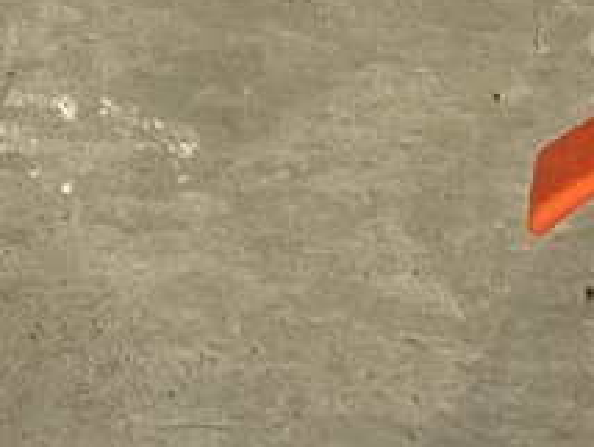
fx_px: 3762
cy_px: -529
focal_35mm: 219
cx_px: -276
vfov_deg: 6.5
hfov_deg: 8.8
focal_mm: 3.3
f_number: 2.4
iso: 25
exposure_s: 1/3401
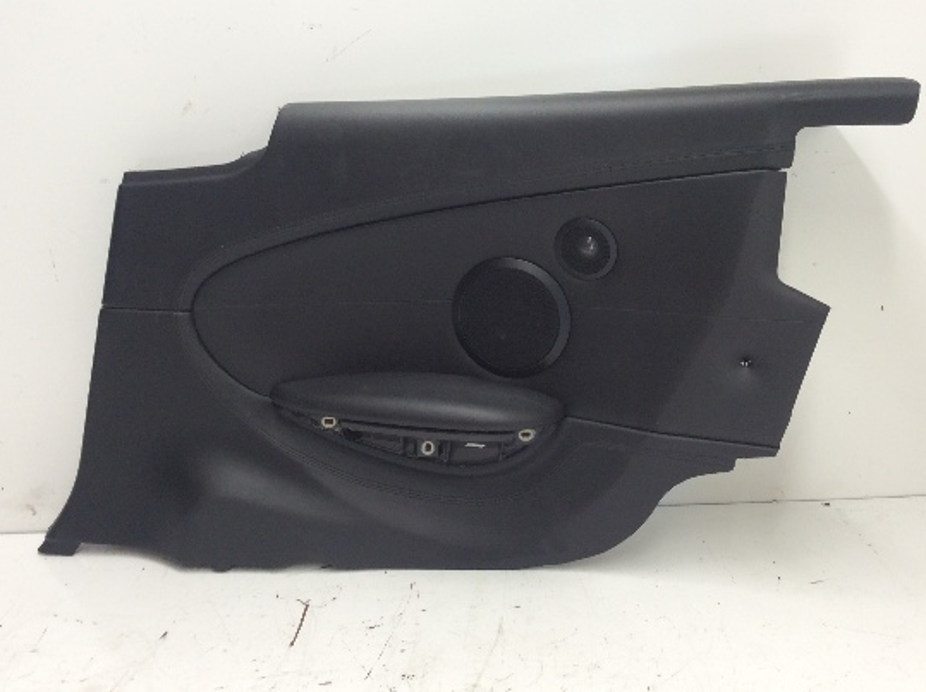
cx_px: 488
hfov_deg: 49.0
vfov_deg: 37.6
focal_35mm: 38
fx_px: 1015
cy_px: 311
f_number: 2.4
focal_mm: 3.3
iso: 40
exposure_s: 1/30
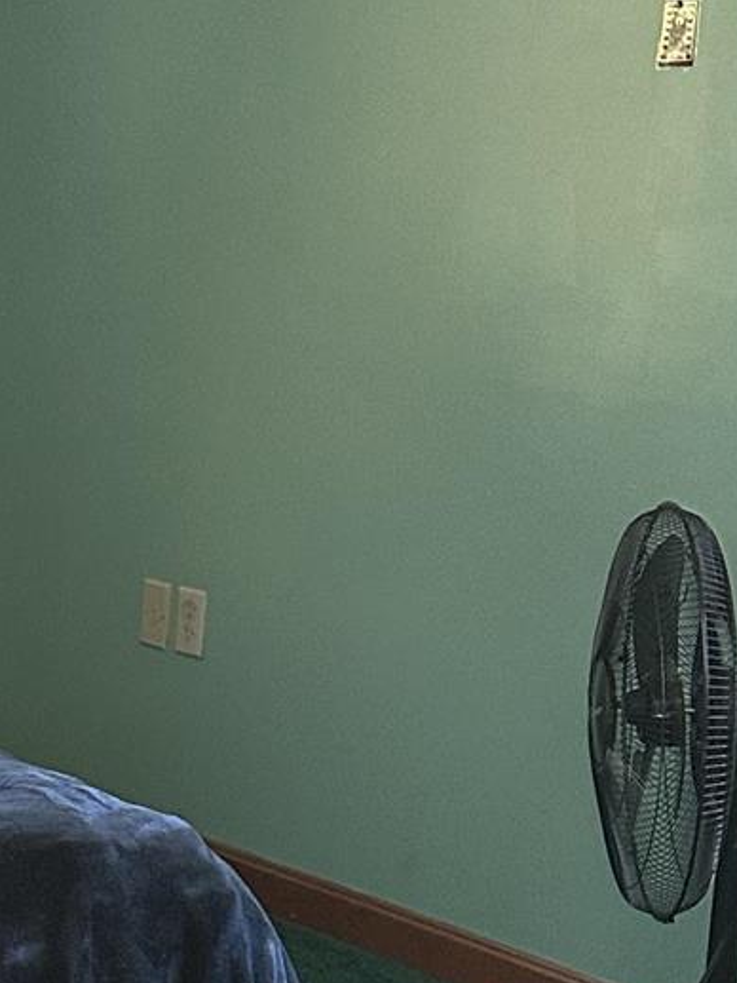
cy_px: 878
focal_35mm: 107
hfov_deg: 12.3
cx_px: -701
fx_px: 3036
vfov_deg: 18.1
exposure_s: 1/63
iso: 250
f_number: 1.78
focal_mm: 6.86
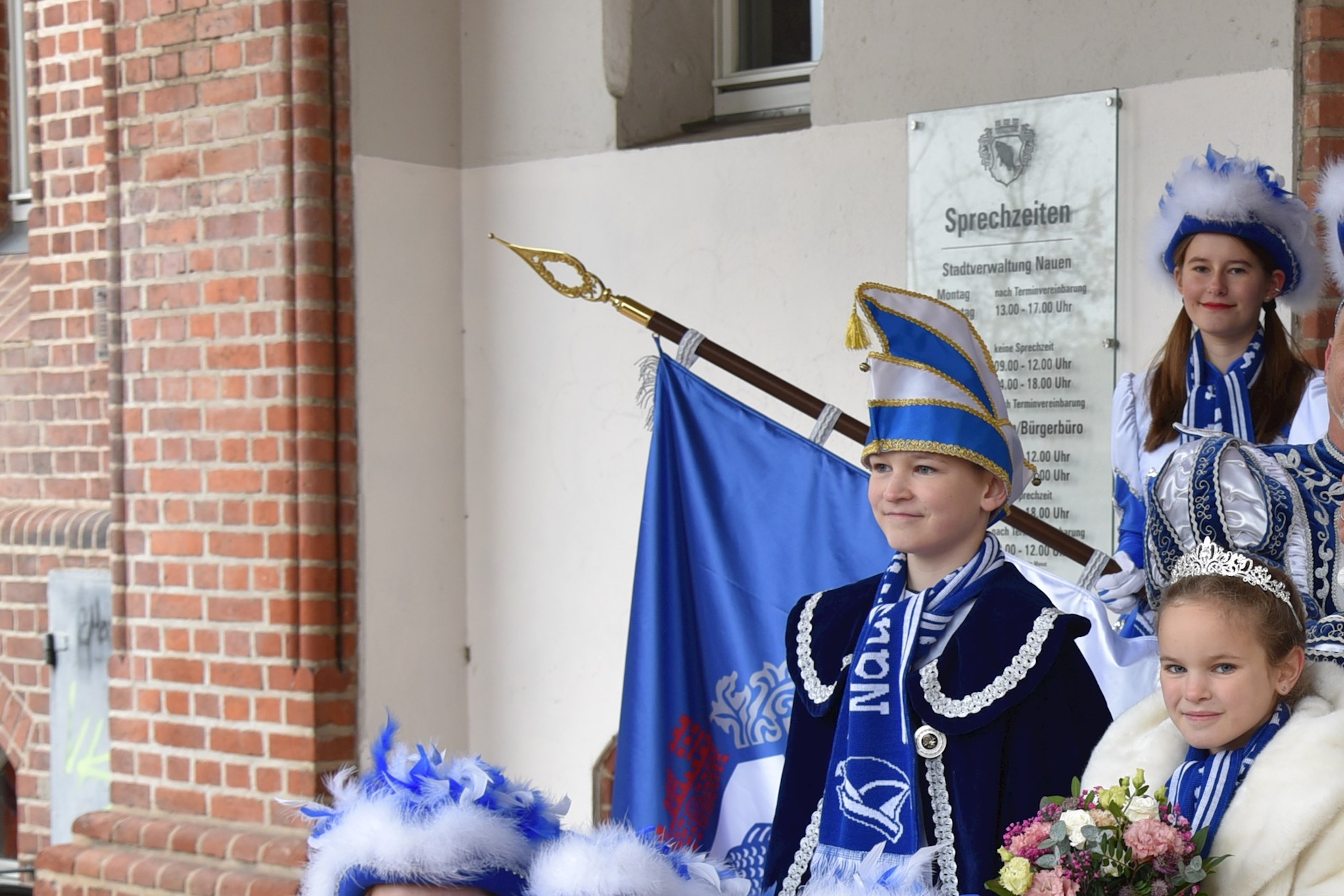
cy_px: 644
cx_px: 1372
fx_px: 2725
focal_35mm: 73
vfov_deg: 18.6
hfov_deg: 26.1
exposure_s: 1/80
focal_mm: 34
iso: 400
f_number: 4.5
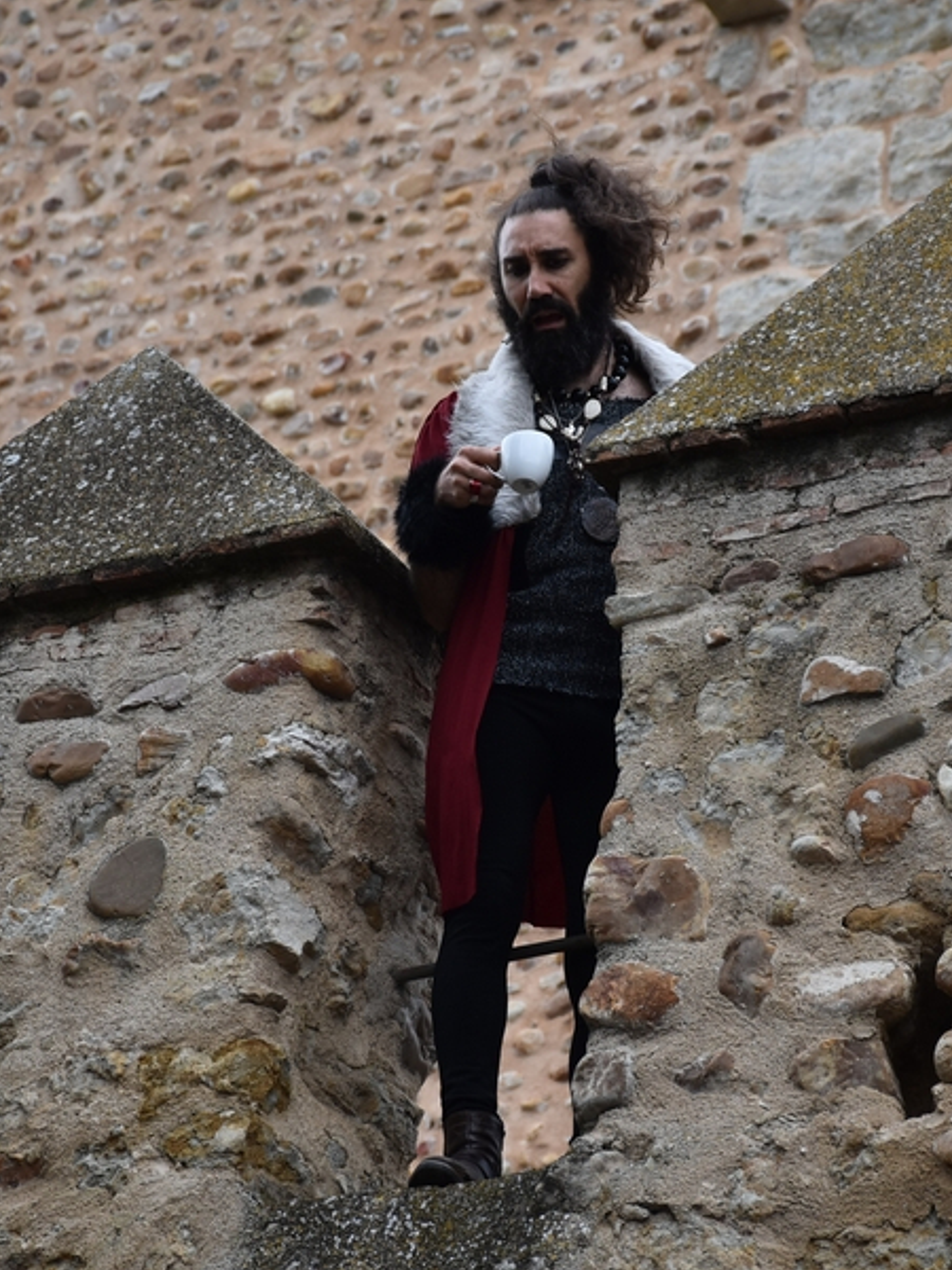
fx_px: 7150
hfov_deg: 7.6
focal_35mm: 195
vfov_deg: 10.1
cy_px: 635
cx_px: 535
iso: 400
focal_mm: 90
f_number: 6.3
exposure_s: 1/160
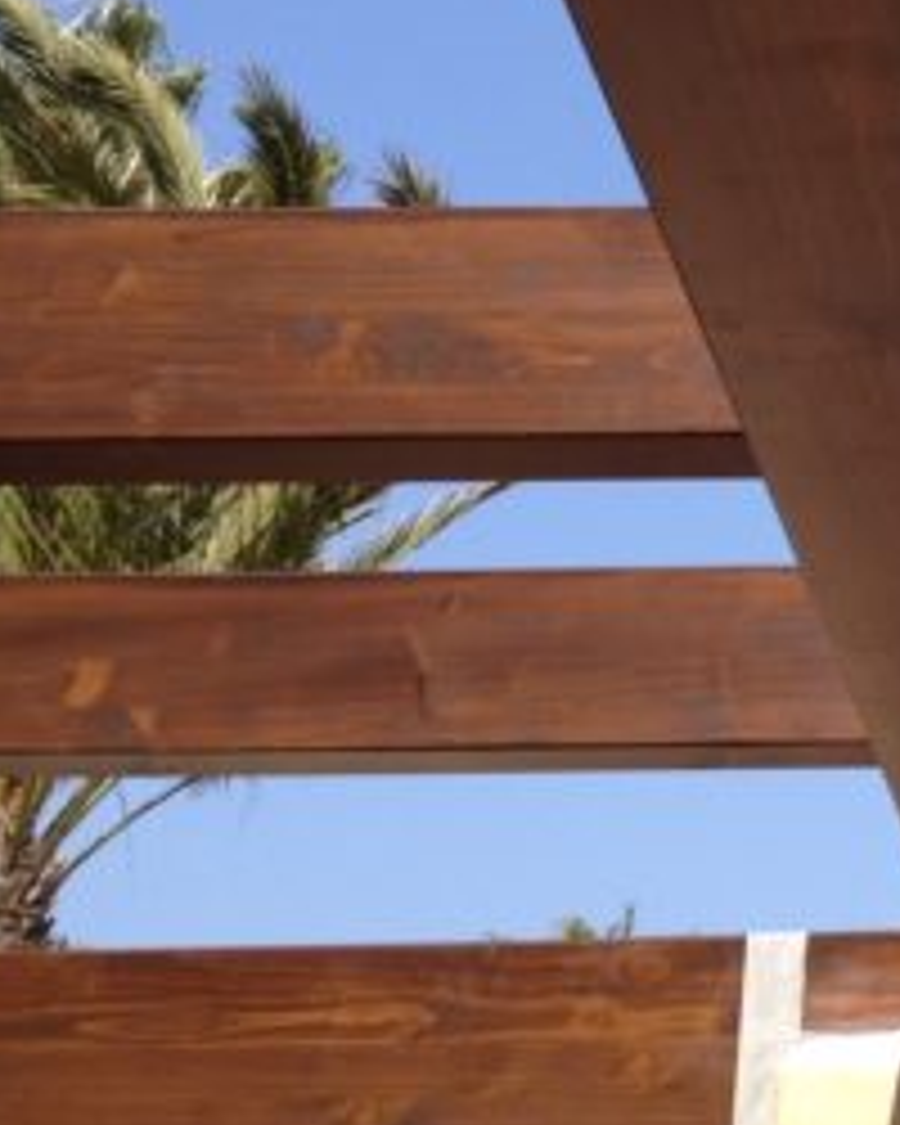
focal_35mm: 89
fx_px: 2963
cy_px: 279
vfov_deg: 21.3
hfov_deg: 16.4
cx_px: 1161
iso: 64
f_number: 2.4
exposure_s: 1/1151
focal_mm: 4.28
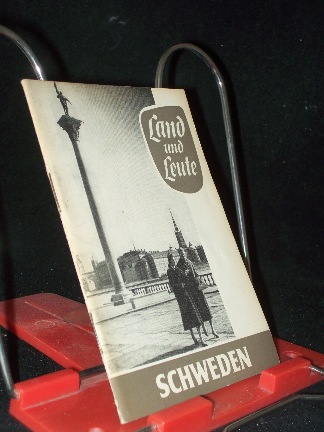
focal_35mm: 66
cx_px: 162
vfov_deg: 29.4
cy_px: 216
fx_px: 824
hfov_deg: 22.3
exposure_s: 1/80
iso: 80
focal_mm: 11
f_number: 3.6
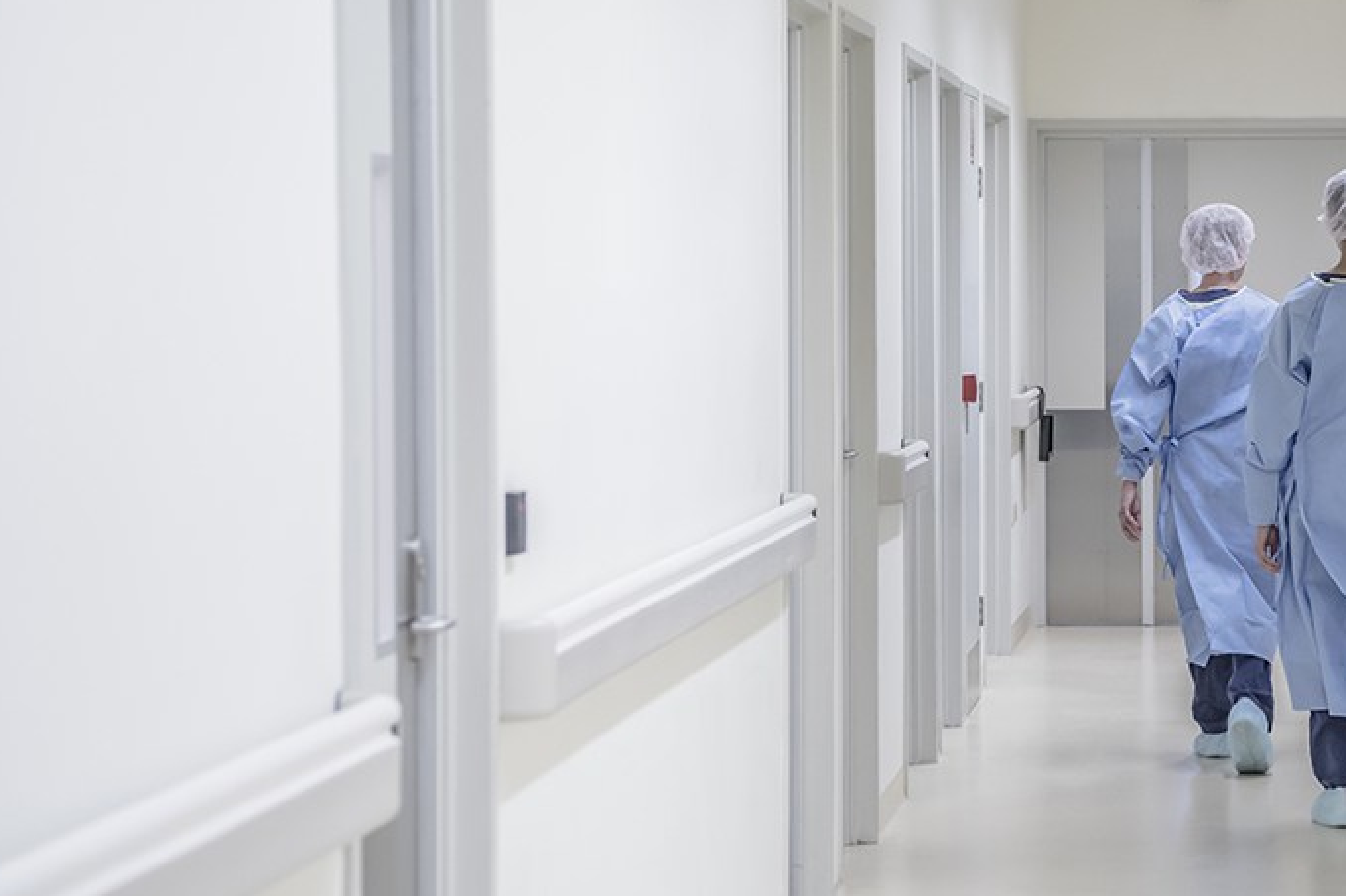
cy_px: 366
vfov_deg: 11.1
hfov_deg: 16.5
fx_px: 4597
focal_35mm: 123
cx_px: 1121
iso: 800
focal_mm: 70
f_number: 4
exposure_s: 1/160
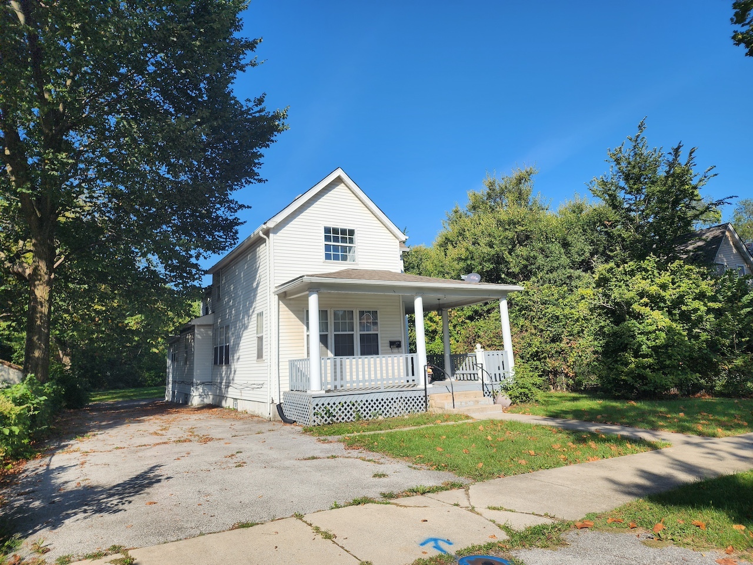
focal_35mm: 23
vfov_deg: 58.9
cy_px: 282
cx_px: 376
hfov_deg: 73.9
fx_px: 500
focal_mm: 6.4
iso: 12
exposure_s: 1/1276
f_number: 1.8
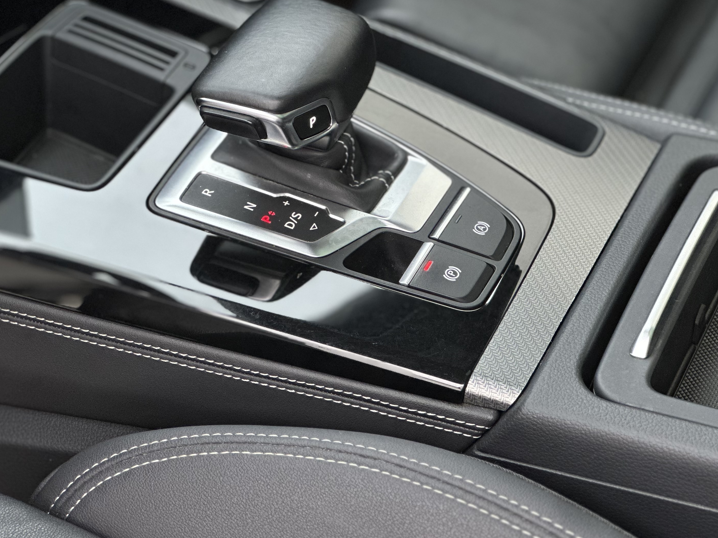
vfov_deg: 13.3
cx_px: 319
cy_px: 167
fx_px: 2302
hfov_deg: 17.7
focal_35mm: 111
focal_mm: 9
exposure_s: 1/50
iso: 125
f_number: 2.8
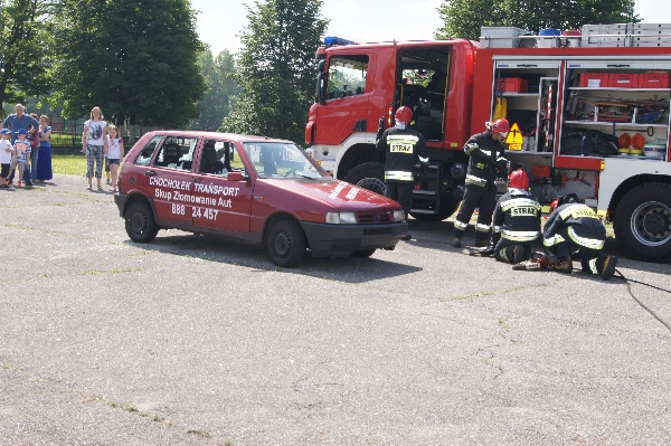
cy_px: 223
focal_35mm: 45
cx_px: 336
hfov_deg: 43.6
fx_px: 838
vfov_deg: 29.8
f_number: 13
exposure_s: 1/160
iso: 200
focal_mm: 30
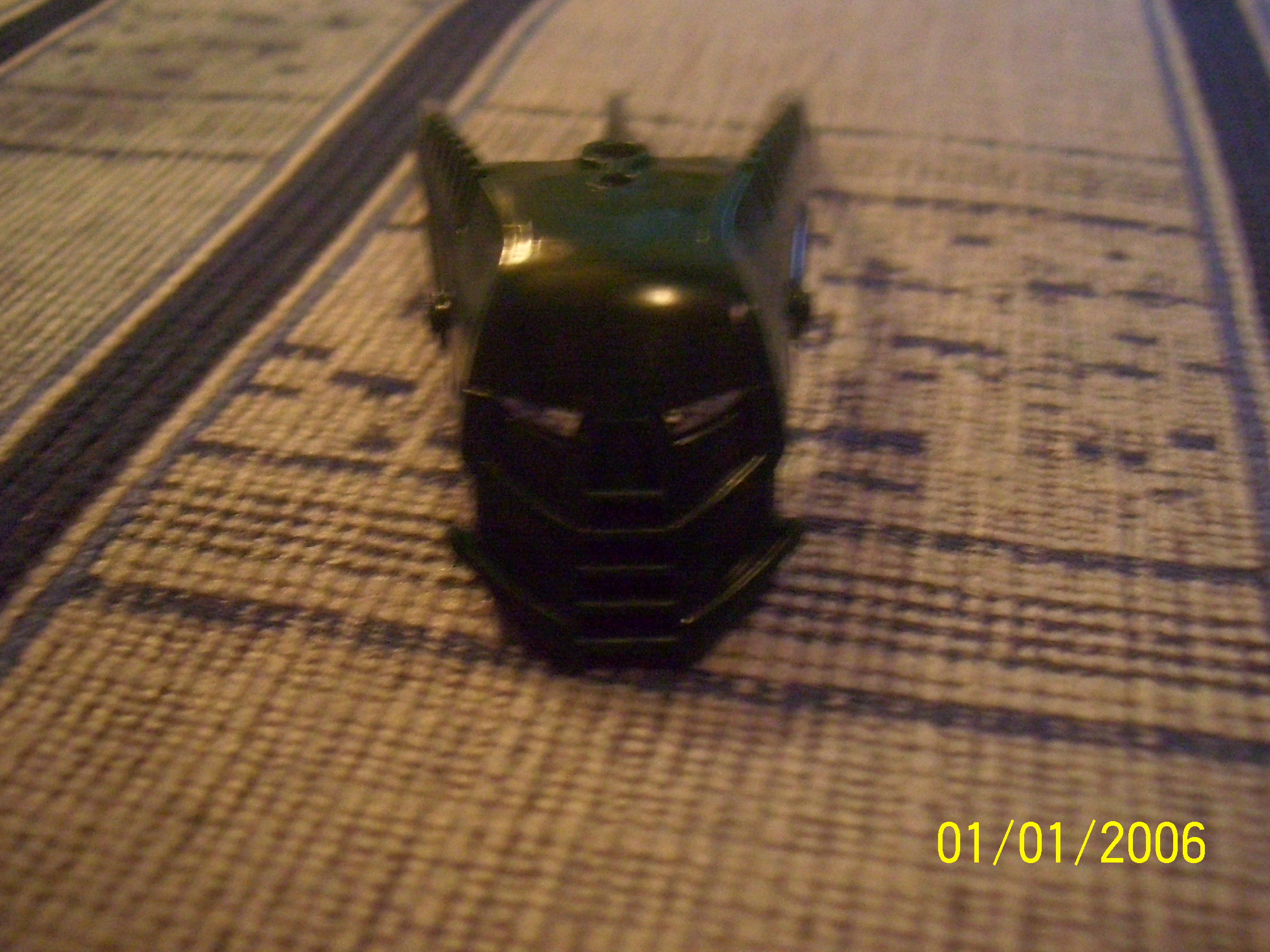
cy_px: 475
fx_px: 1357
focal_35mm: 37
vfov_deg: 38.7
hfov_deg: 50.1
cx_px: 621
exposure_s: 1/8
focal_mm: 6
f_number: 2.7
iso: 800
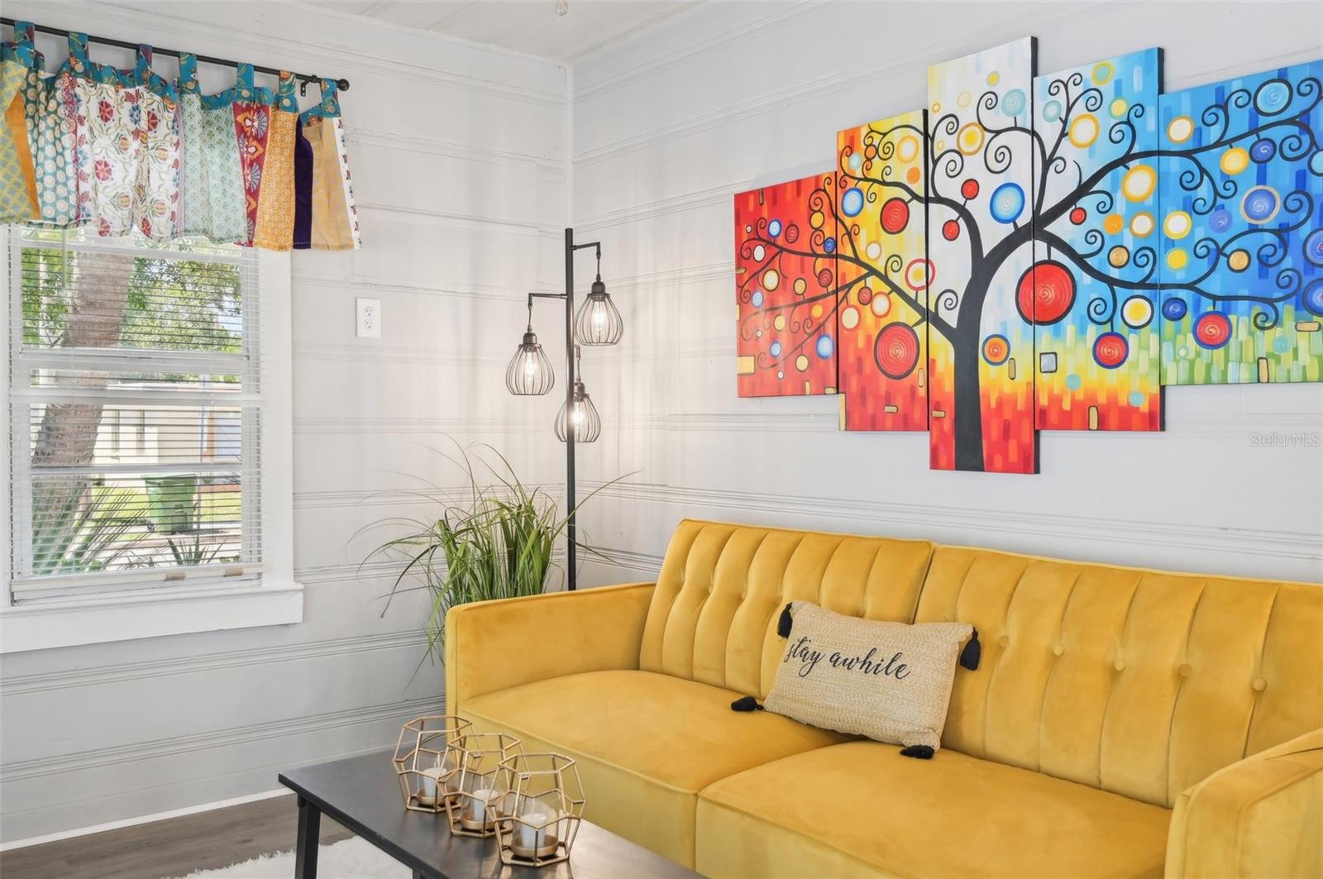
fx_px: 1101
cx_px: 662
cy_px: 440
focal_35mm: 30
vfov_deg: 43.5
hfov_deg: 62.0
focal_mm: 30
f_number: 8
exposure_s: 1/50
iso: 400
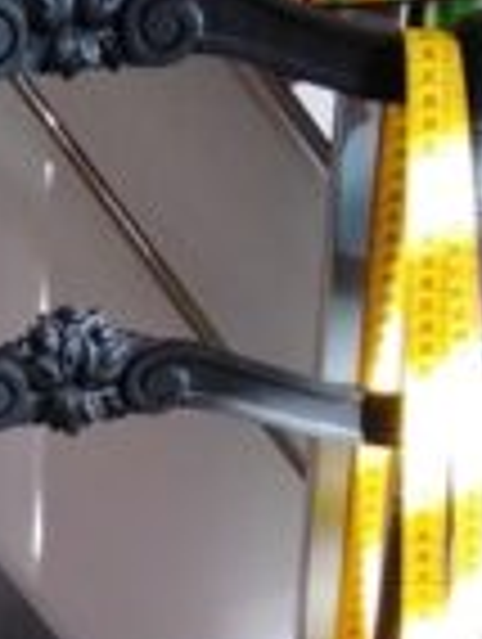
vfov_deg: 13.3
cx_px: -212
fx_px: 2702
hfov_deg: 9.9
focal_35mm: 146
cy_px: 670
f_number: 2.2
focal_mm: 3.46
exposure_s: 1/33.3
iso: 147
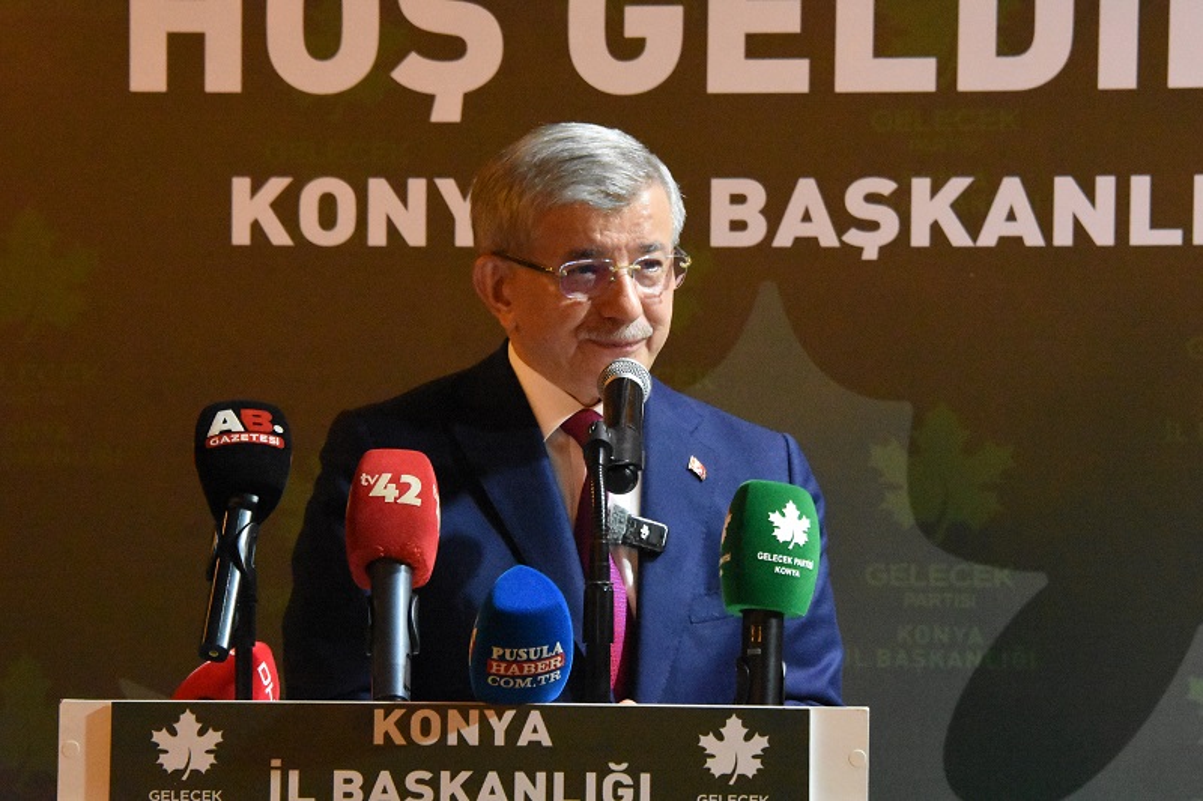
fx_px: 6765
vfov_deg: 6.8
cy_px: 400
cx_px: 602
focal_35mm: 202
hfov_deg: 10.2
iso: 14400
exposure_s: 1/100
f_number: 7.1
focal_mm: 135
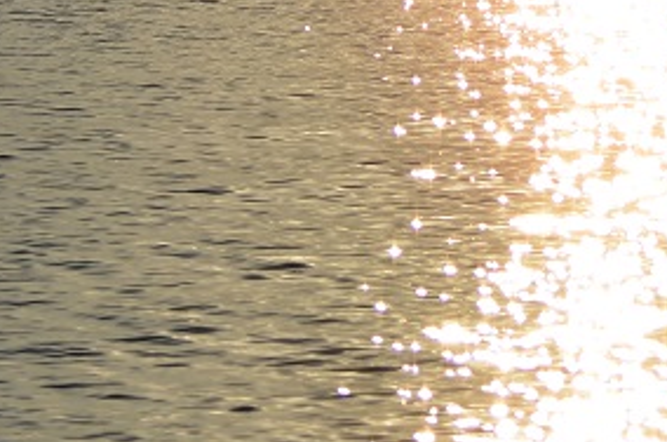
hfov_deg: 5.6
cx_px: 669
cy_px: -303
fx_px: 6840
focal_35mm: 370
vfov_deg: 3.7
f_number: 4.5
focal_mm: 70
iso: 125
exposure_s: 1/8000
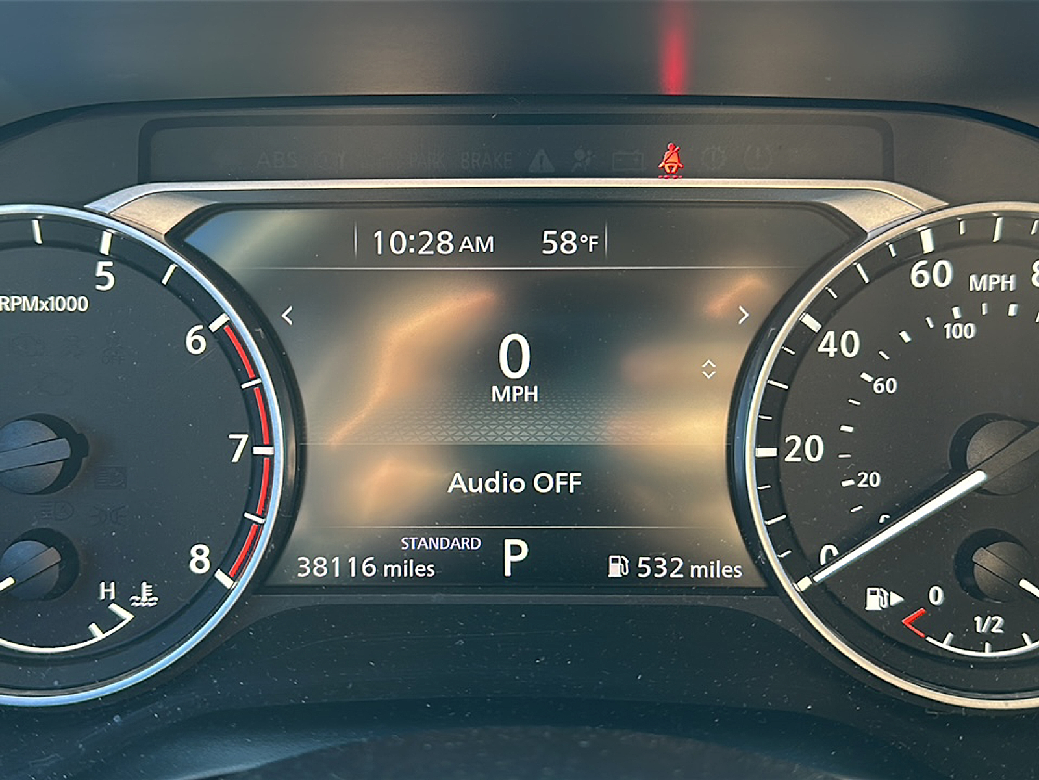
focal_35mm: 35
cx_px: 520
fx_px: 1051
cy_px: 390
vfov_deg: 40.7
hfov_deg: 52.6
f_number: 1.78
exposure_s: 1/40
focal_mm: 6.86
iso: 64
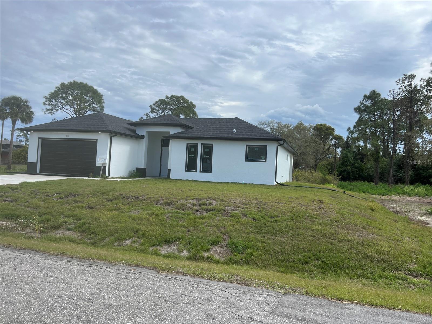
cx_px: 216
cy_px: 162
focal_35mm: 26
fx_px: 324
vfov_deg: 53.1
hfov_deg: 67.3
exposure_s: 1/5587
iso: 50
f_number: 1.5
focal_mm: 5.7
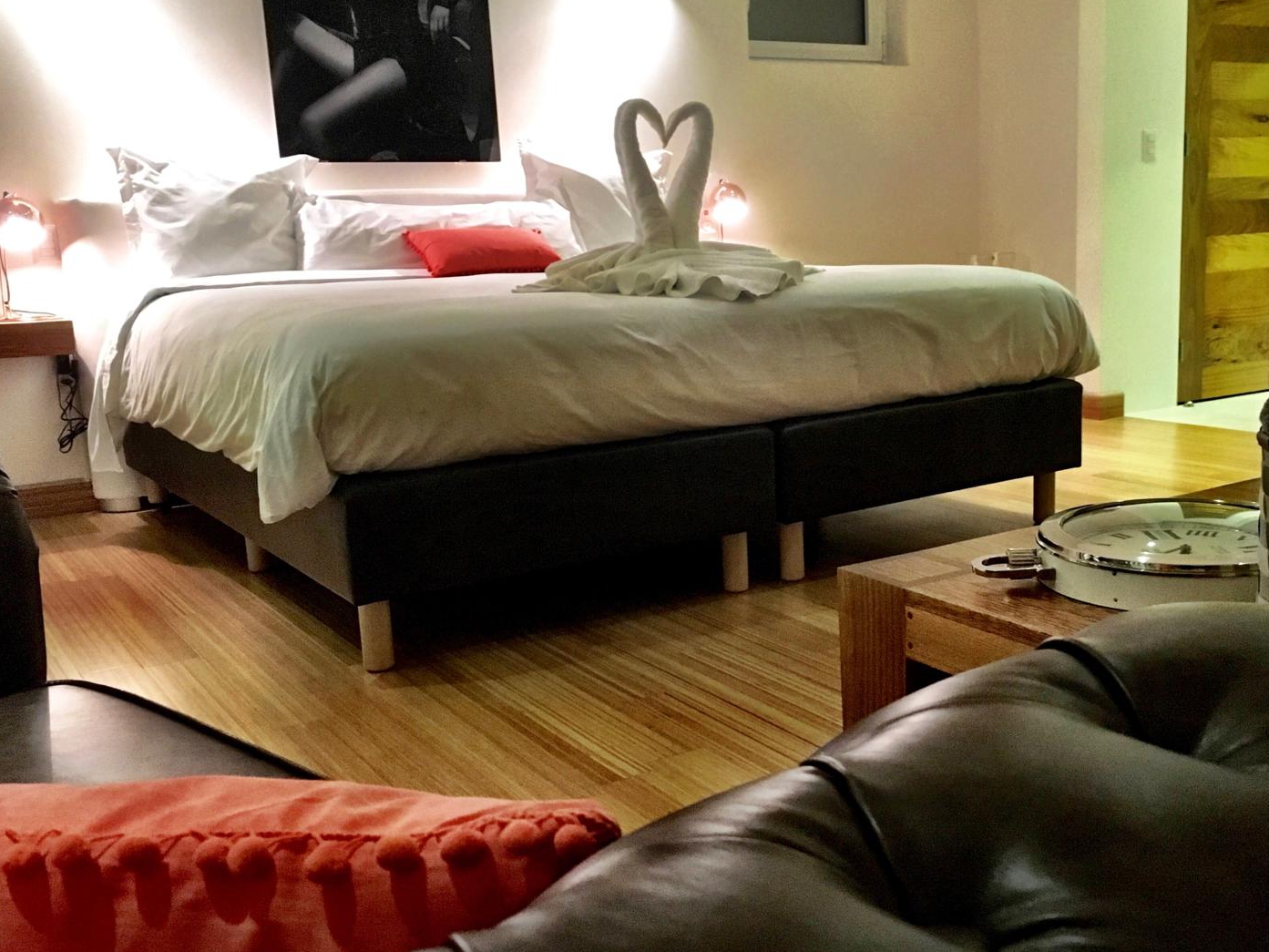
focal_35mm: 37
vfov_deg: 38.7
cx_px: 783
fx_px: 1357
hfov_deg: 49.7
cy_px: 498
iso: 250
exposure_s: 1/15
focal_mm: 4.15
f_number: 2.2
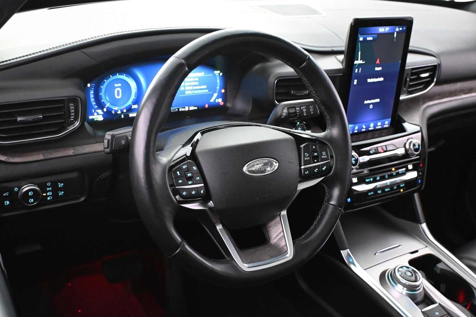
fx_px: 545
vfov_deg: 32.4
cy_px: 158
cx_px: 238
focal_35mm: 41
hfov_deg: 47.2
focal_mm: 27.5
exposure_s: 1/40
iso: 8000
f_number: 4.5
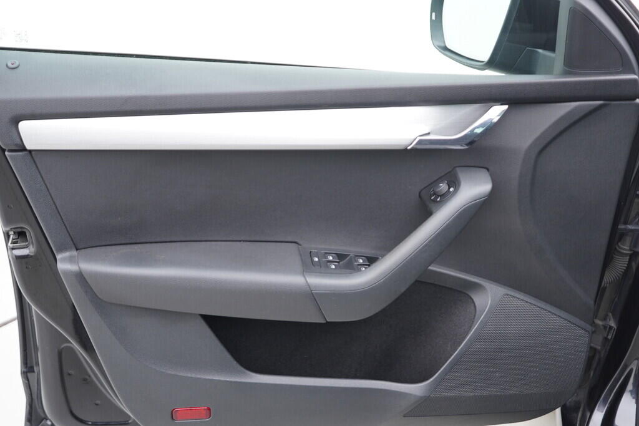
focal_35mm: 36
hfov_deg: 53.1
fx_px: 639
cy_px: 213
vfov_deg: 36.9
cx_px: 320
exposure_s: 1/40
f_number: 2.8
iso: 200
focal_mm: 24
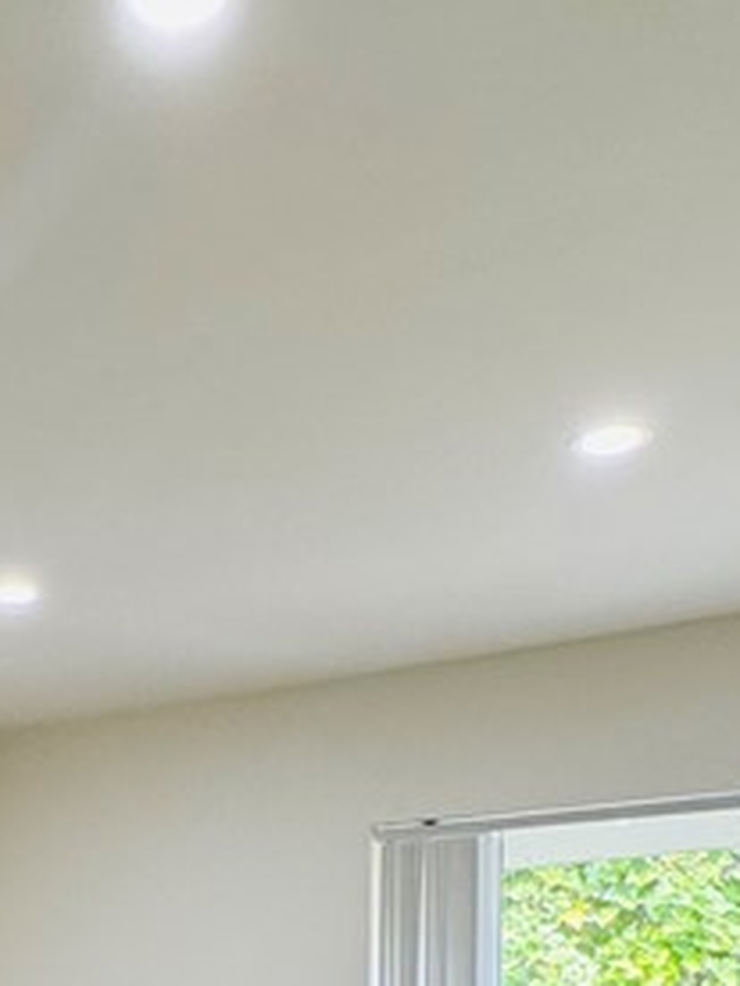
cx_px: -14
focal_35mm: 52
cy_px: 1079
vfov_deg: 32.5
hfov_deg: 26.4
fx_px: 1482
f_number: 2.2
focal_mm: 2.22
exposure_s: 1/120
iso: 160
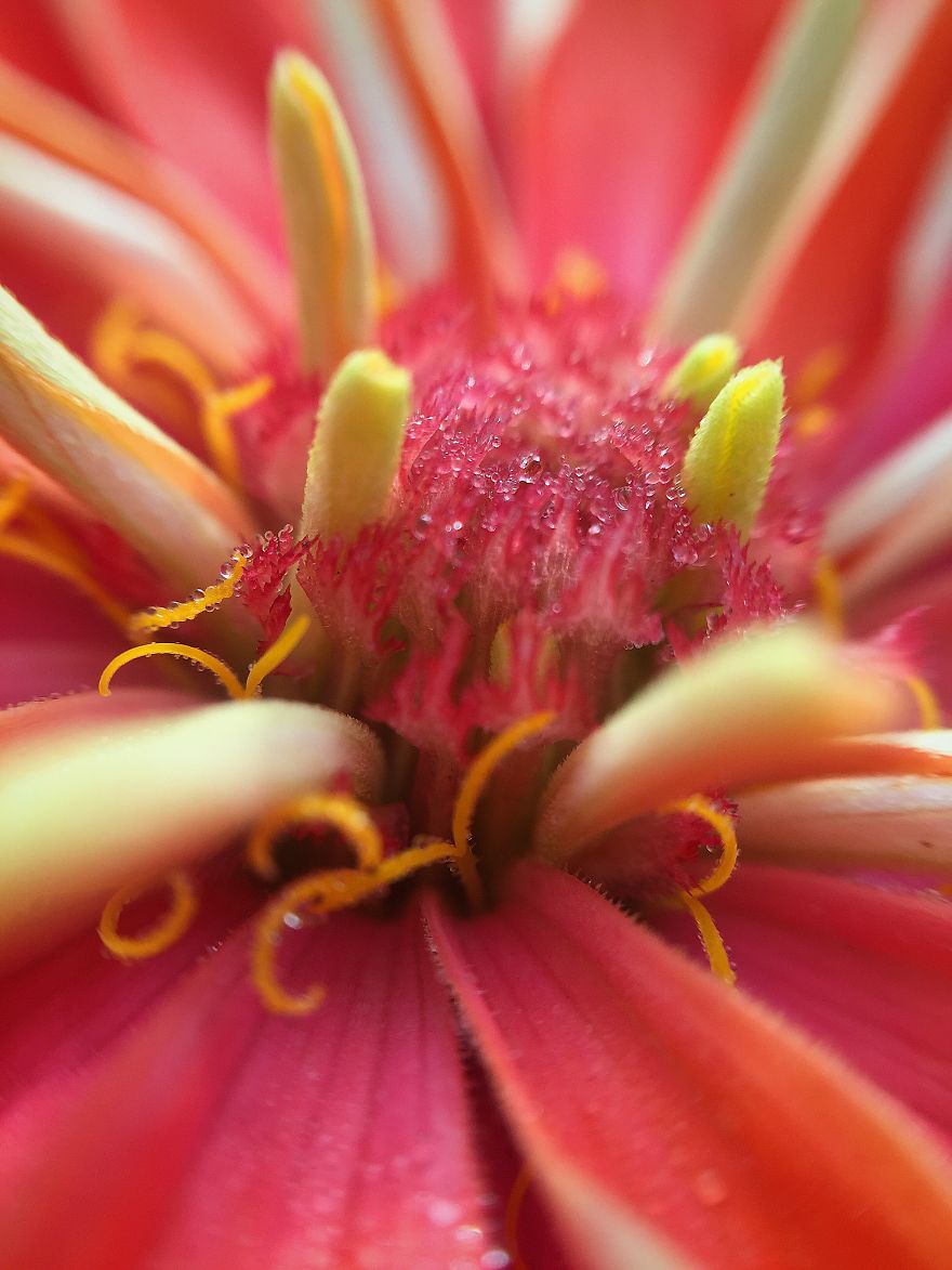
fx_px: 1063
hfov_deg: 48.2
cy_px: 635
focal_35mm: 29
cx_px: 476
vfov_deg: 61.7
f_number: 2.2
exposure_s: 1/377
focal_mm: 4.15
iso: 32
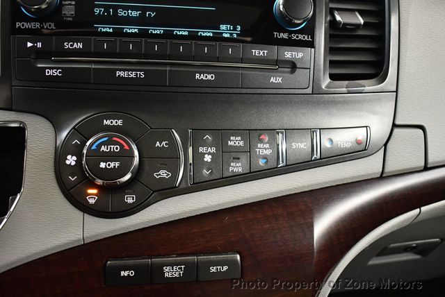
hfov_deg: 53.1
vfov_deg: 36.9
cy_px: 148
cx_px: 222
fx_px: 445
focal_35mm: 36
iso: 3200
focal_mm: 18
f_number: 3.5
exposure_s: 1/100
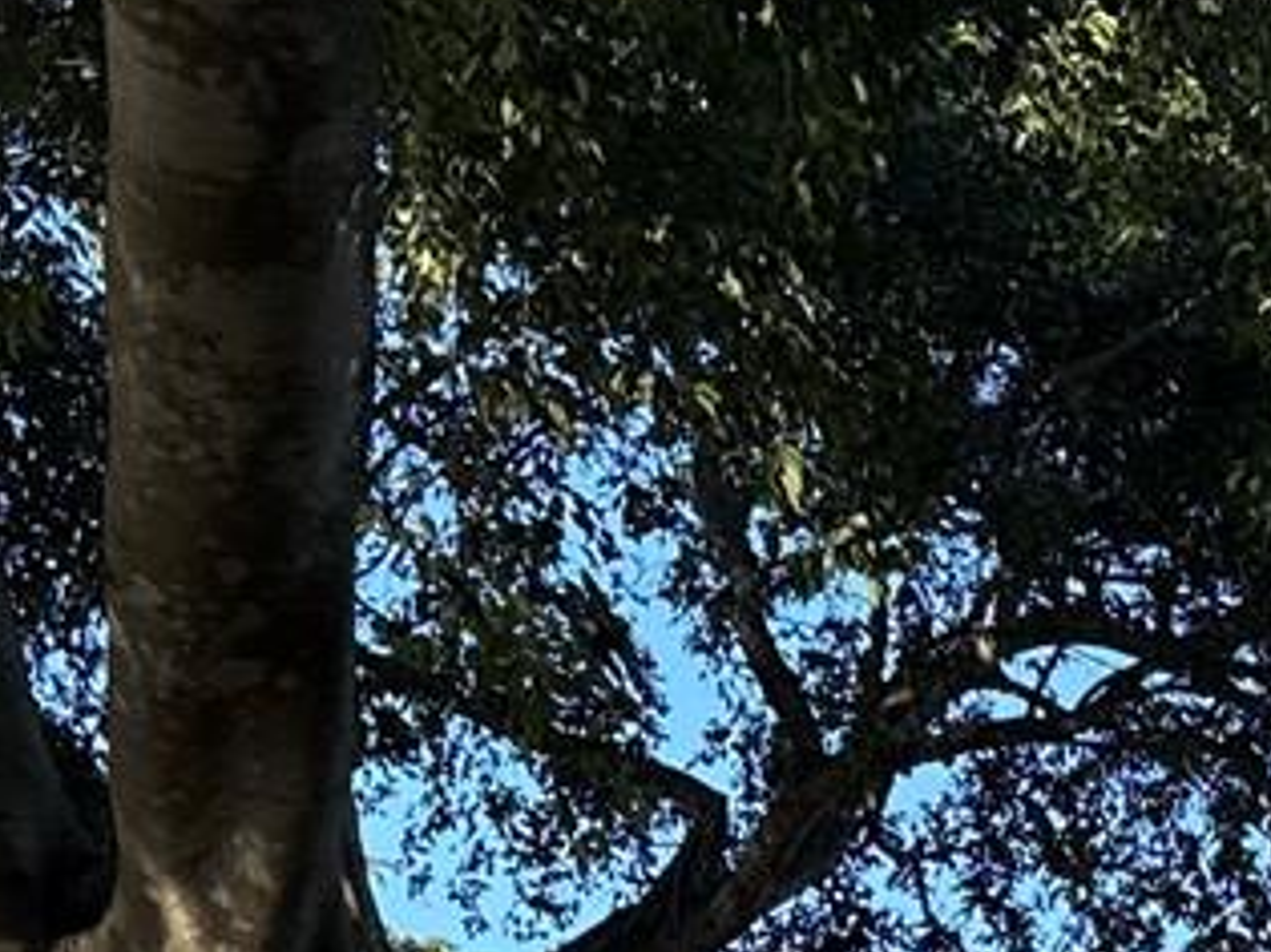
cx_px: 1707
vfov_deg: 11.6
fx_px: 4478
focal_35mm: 122
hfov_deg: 15.3
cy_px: 1456
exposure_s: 1/2000
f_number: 1.78
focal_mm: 6.76
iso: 100
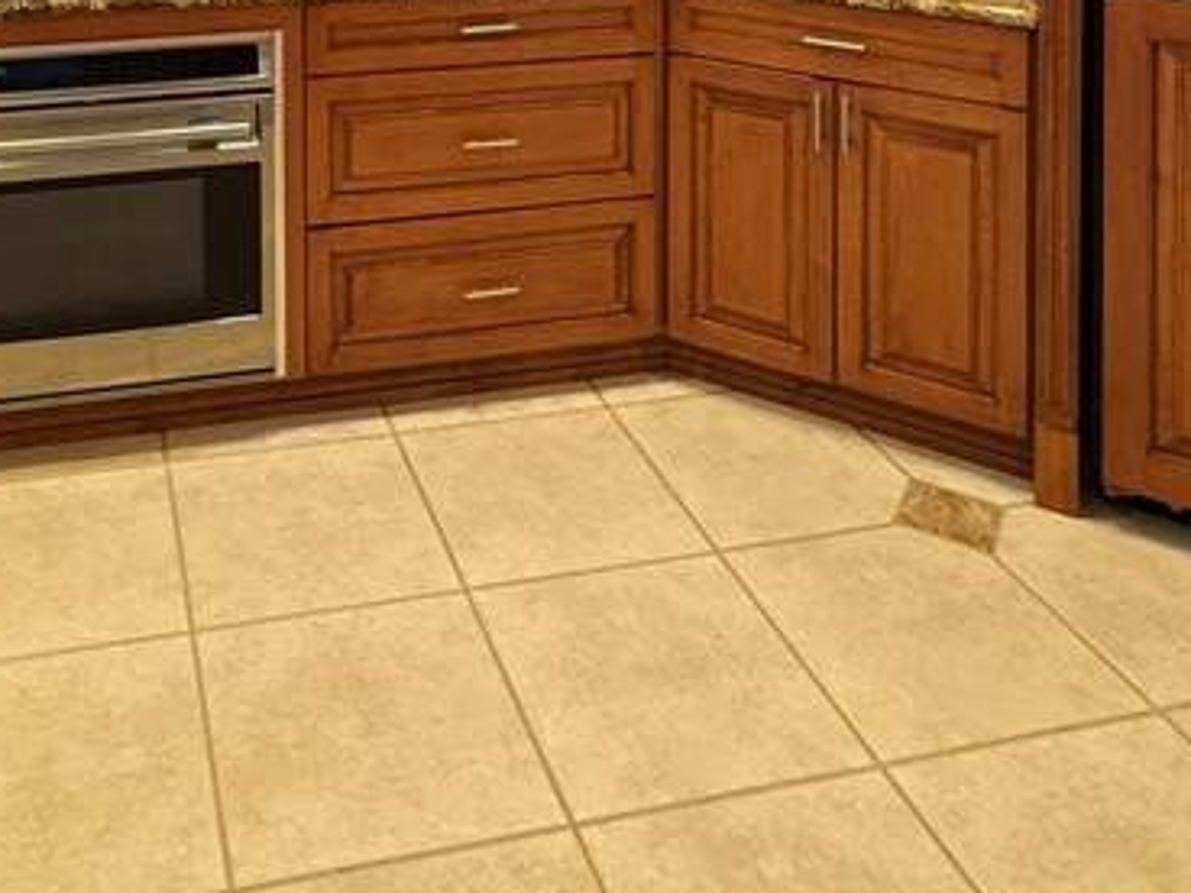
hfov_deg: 46.4
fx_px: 1342
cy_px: -301
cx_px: 317
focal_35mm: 39
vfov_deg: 29.0
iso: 400
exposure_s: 1/60
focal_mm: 2.22
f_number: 2.2
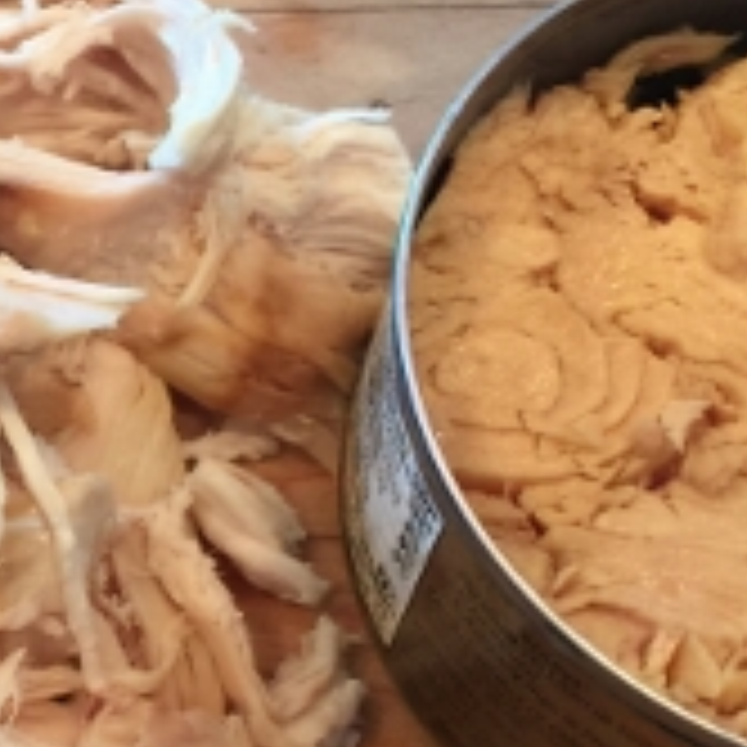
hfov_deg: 17.1
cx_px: -22
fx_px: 2417
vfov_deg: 17.5
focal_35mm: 99
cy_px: 482
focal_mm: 4.15
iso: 32
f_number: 2.2
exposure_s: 1/15
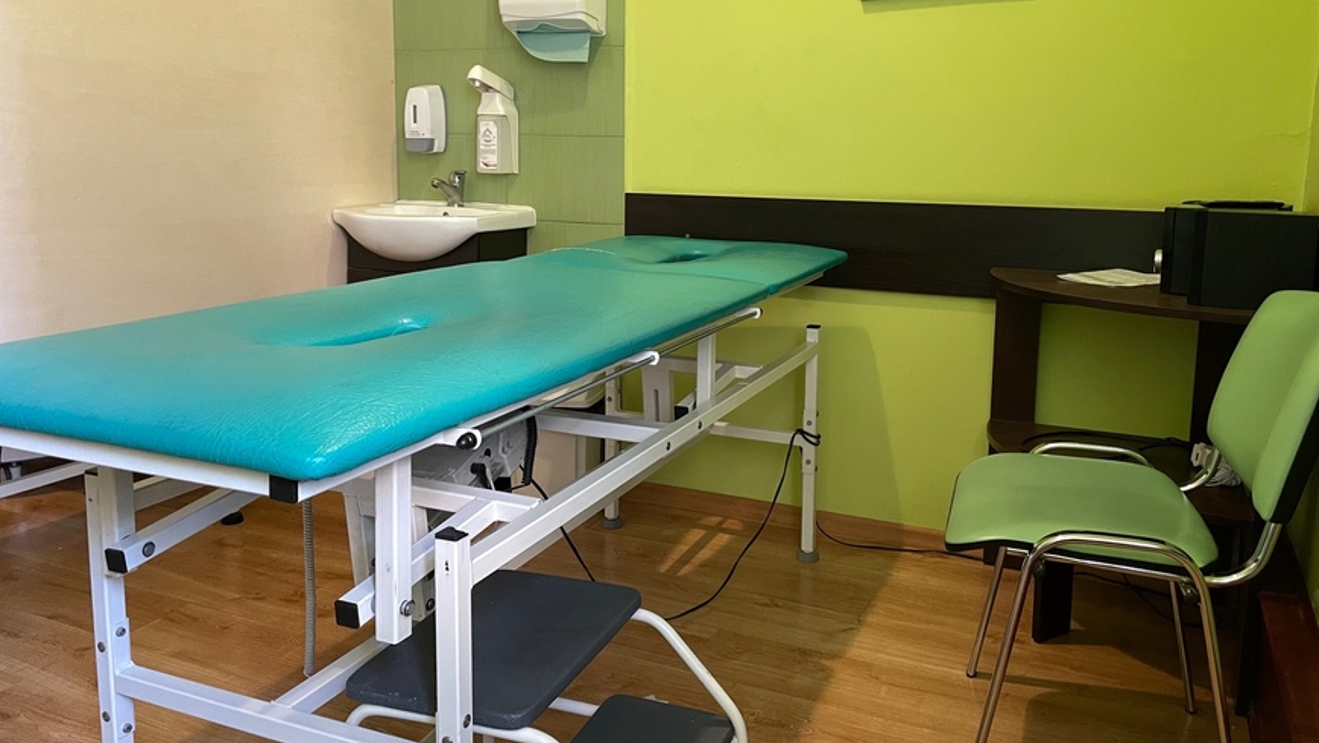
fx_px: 1015
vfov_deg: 40.0
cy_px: 291
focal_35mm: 29
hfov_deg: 66.0
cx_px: 669
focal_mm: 4.2
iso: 250
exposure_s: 1/50
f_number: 1.6
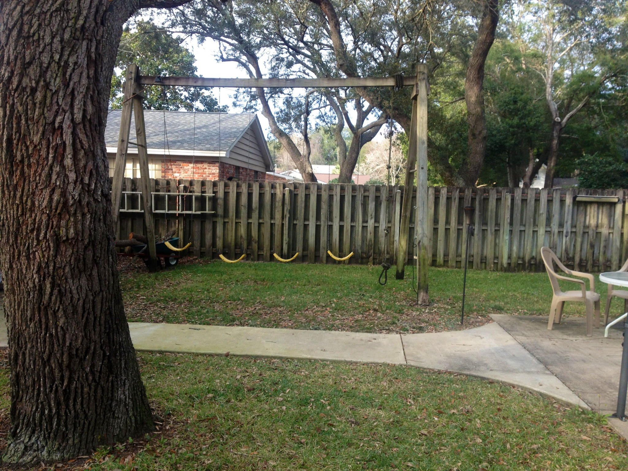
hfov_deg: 52.6
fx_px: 635
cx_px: 314
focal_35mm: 35
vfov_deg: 40.7
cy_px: 236
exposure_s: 1/120
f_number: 2.4
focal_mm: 4.28
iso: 64
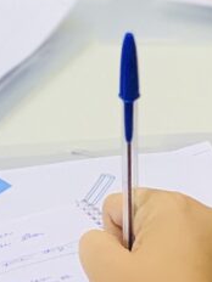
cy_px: -136
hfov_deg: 6.4
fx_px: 1878
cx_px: -106
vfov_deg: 8.4
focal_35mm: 230
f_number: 2.4
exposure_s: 1/120
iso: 100
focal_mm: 6
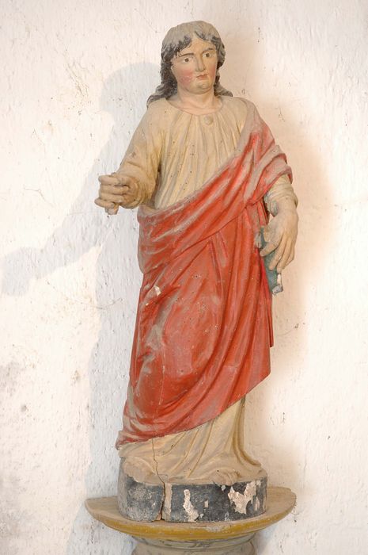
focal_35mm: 75
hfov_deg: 18.1
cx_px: 184
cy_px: 278
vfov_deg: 27.0
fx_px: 1153
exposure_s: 1/3
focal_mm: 50
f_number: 5.6
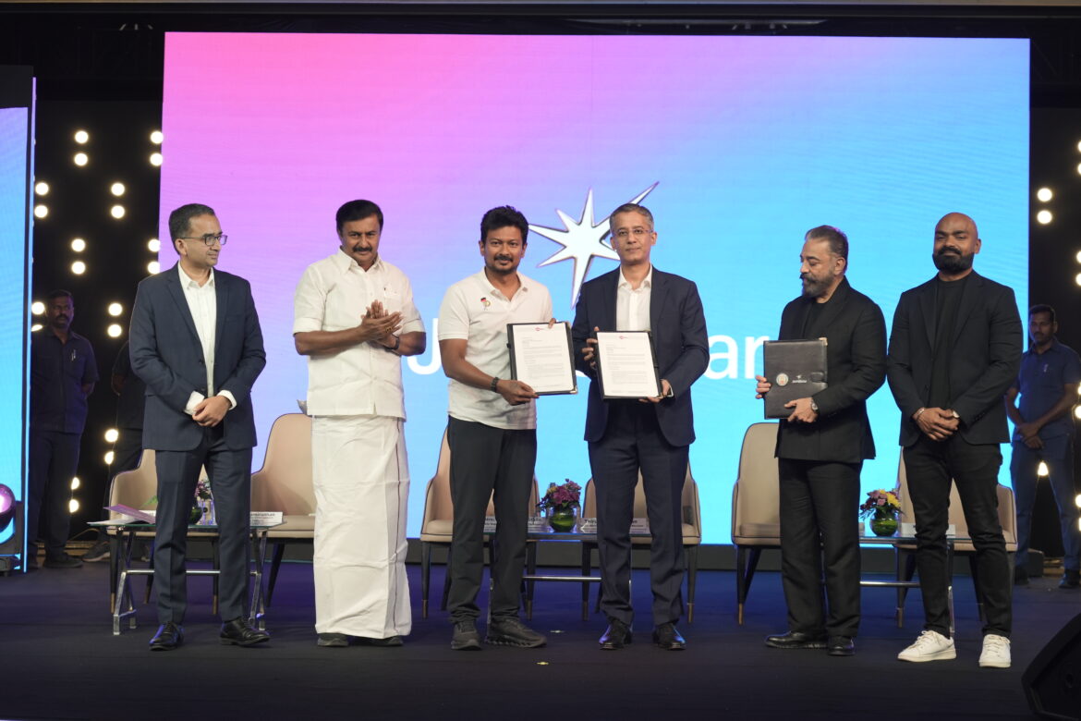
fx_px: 2042
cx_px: 540
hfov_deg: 29.7
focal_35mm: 68
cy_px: 360
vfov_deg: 20.0
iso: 500
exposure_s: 1/160
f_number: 4
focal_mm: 68
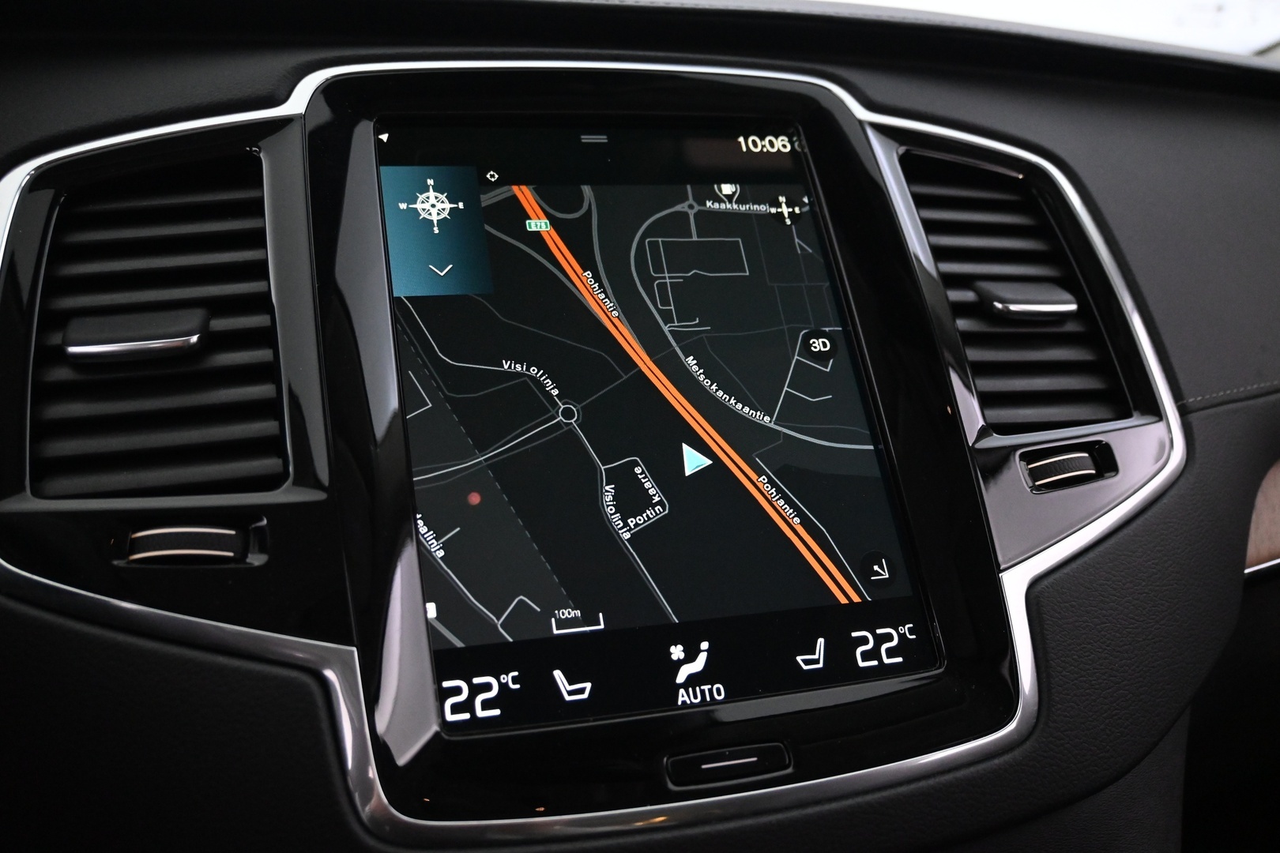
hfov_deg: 57.2
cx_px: 640
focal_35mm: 33
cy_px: 426
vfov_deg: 40.0
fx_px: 1173
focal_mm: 22
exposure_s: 1/40
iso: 4500
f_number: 4
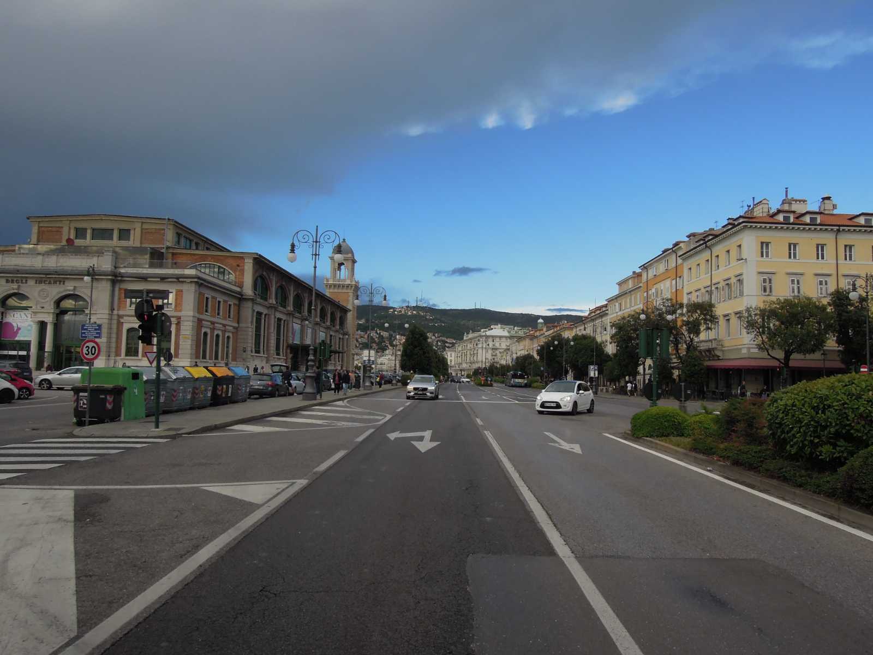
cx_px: 436
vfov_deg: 56.8
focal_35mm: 24
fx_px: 605
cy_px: 328
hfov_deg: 71.6
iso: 160
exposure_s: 1/1250
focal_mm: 4.3
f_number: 3.2
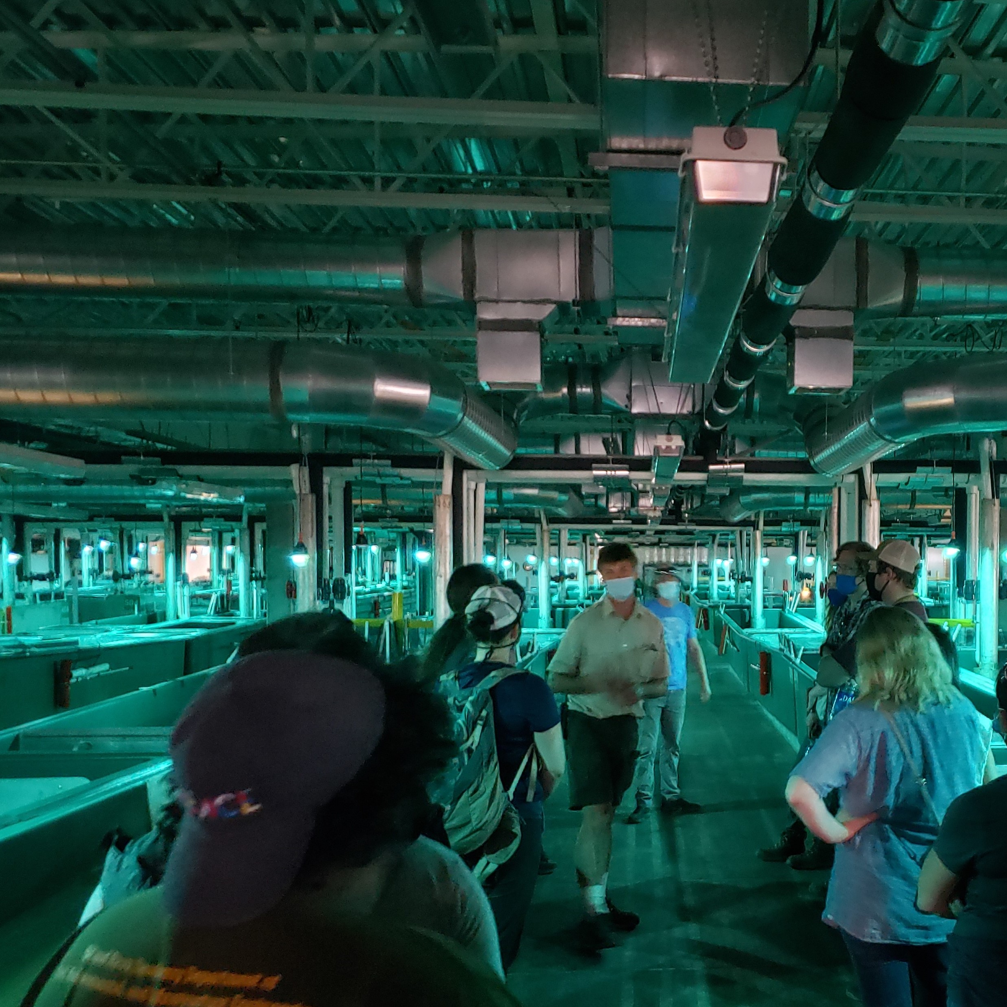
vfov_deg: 52.5
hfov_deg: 51.6
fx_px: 1020
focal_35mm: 31
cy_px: 509
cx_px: 667
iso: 640
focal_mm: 4.3
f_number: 1.5
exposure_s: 1/10
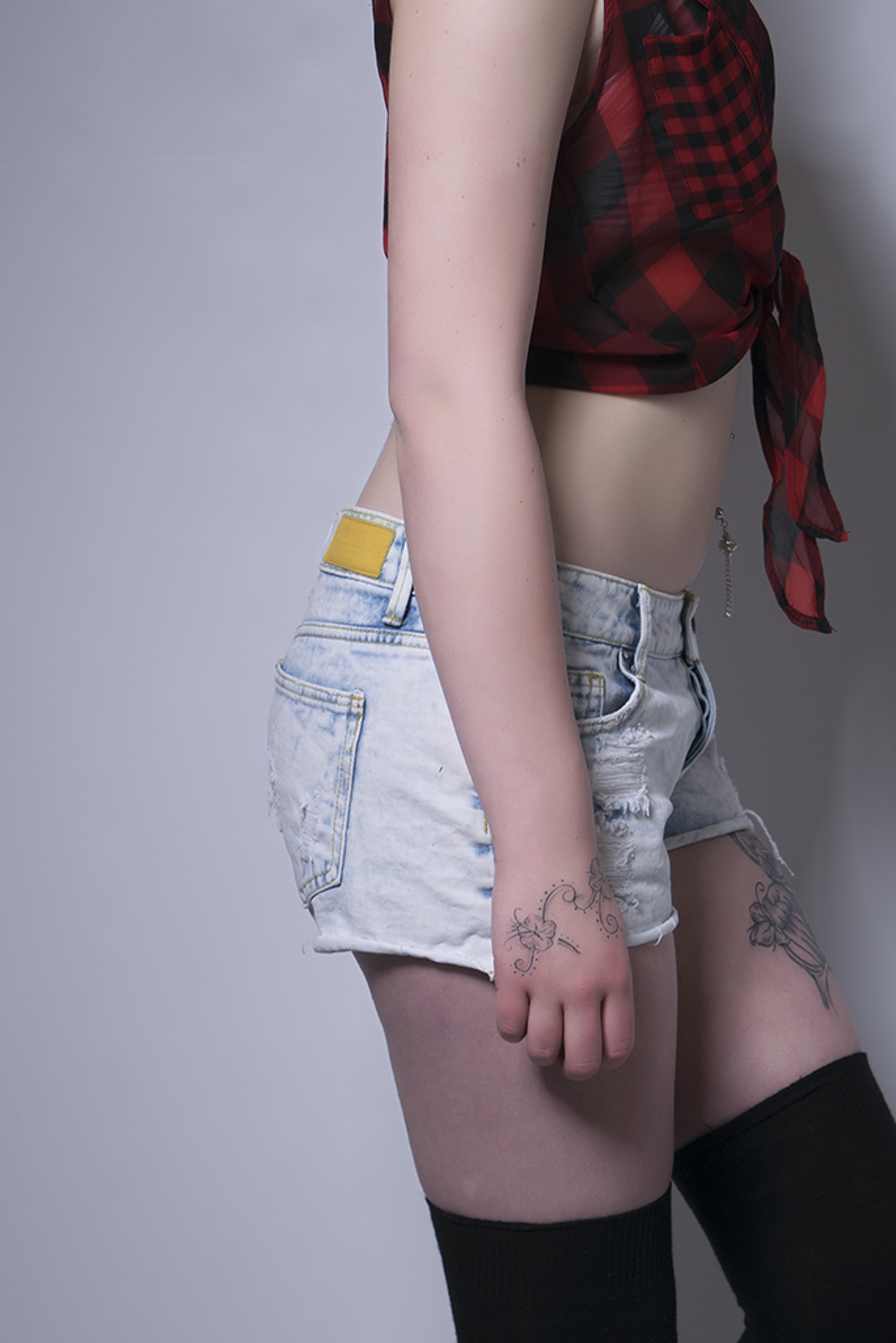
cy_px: 317
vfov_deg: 15.8
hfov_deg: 10.6
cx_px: 559
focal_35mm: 129
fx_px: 4804
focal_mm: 55
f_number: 7.1
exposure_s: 1/200
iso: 100
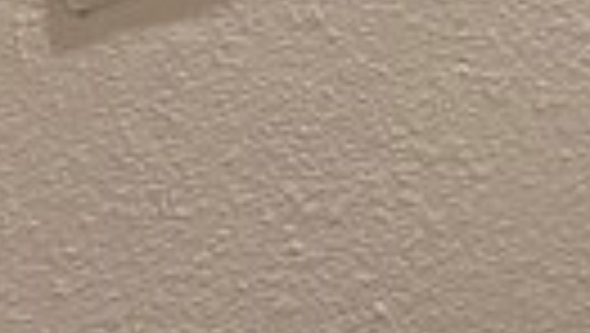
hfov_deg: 8.4
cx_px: 1689
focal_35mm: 221
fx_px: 3461
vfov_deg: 5.0
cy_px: -914
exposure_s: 1/60
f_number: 1.6
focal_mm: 5.96
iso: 125
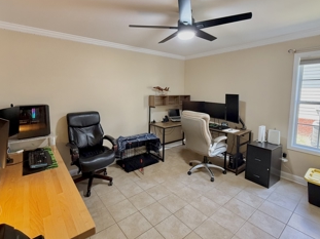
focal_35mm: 18
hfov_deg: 87.7
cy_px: 106
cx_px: 152
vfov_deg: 71.3
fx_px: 166
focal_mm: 2.22
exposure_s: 1/60
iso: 400
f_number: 2.2
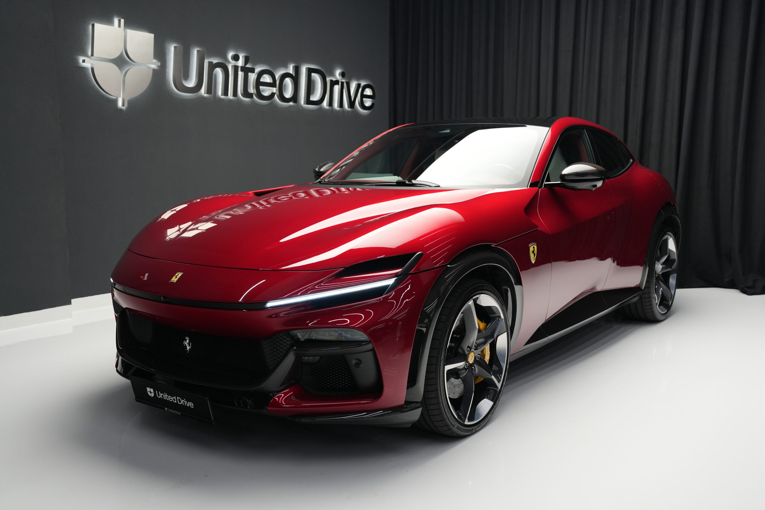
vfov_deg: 37.9
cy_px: 255
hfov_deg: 54.4
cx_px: 382
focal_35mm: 35
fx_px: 744
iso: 1250
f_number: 4
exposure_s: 1/40
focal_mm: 35
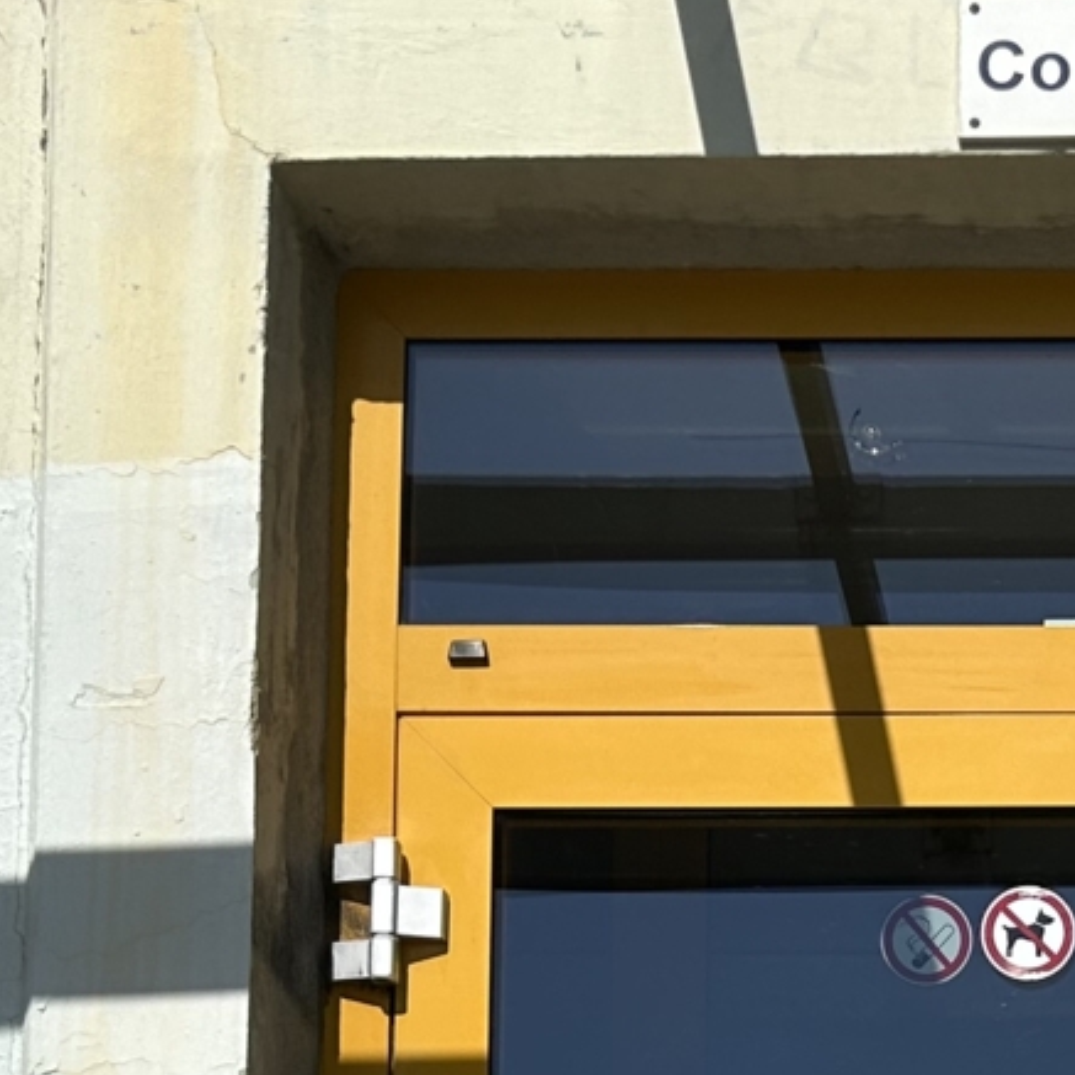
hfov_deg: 16.6
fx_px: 3549
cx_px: 1247
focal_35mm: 101
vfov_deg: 15.9
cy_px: 1589
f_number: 1.5
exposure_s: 1/9434
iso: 50
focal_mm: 5.7
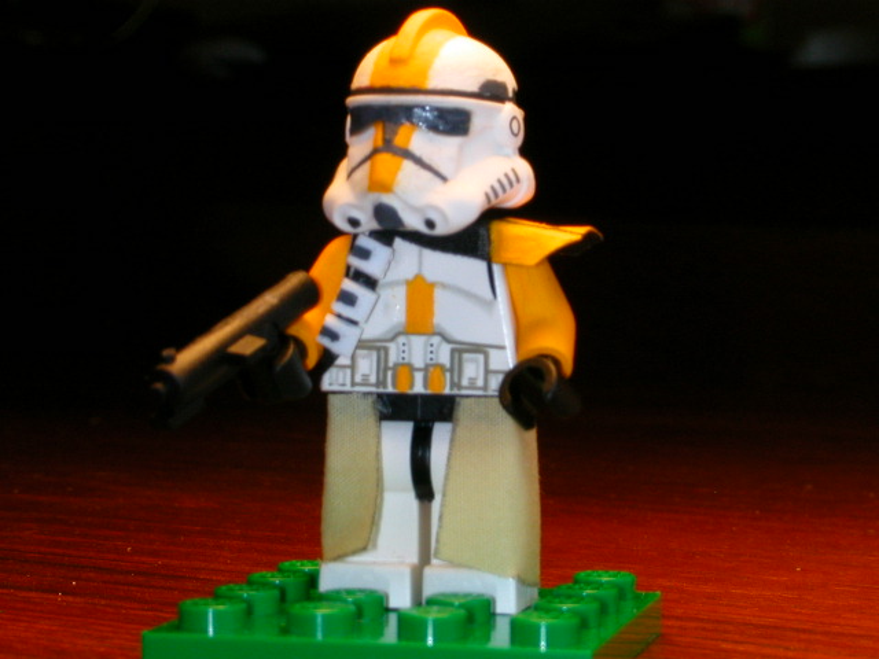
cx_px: 440
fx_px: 2819
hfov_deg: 17.7
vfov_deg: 13.3
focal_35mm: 111
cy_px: 330
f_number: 8
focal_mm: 16.8
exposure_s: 1/30
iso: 100
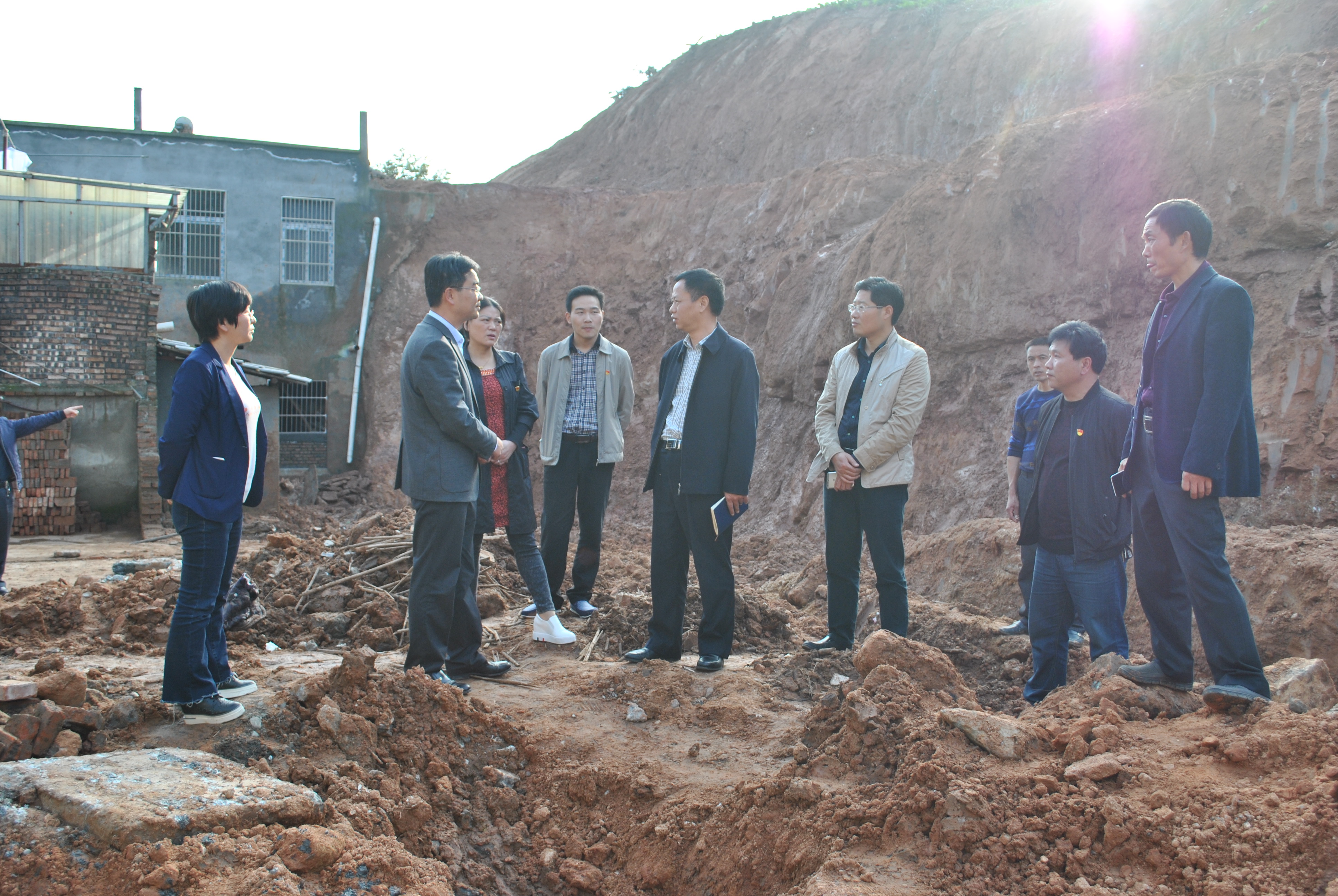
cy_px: 448
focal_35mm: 33
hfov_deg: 57.2
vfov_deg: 40.1
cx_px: 669
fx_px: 1228
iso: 160
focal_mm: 22
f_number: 5.6
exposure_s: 1/125
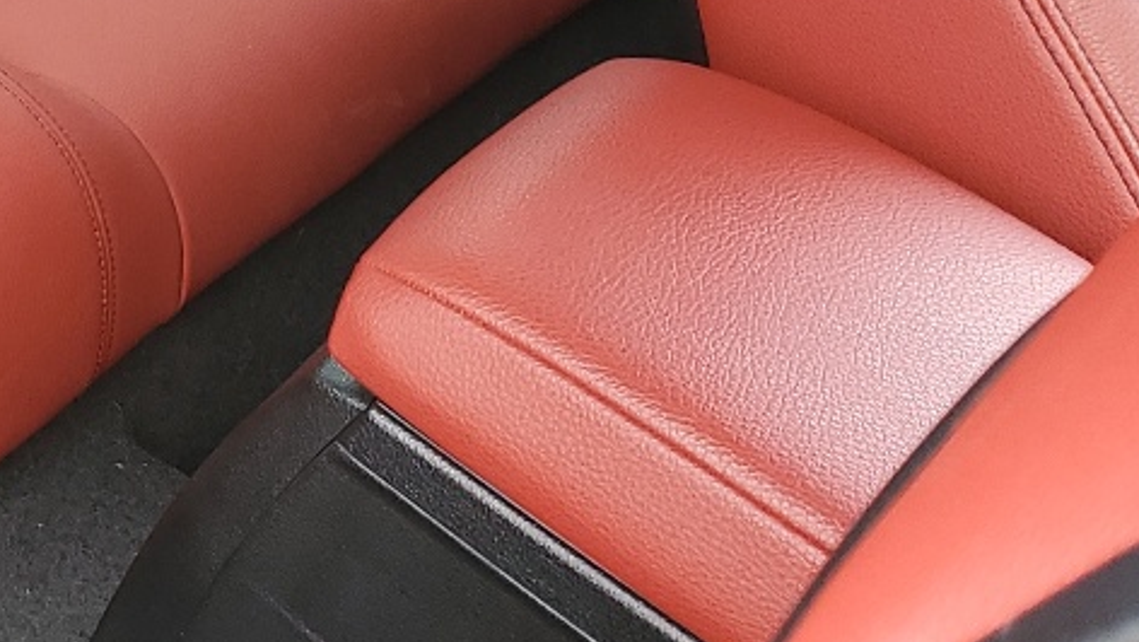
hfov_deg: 20.2
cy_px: -480
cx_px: -367
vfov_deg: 11.7
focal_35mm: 96
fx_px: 2901
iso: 50
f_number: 1.5
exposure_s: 1/133
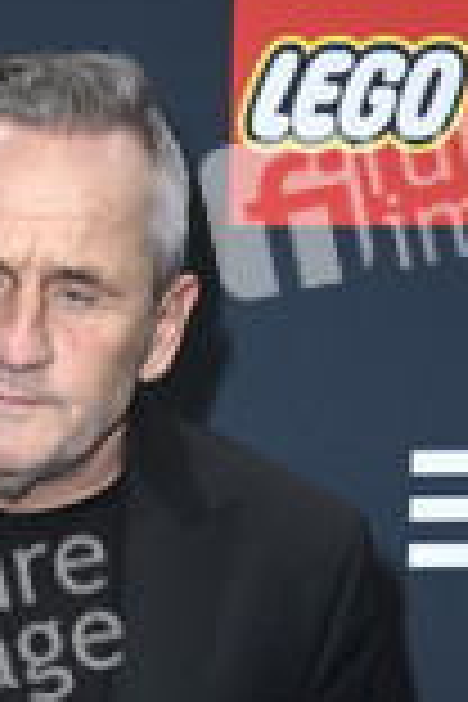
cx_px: 22
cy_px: 868
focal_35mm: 167
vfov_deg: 12.0
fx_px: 3256
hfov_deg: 8.2
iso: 320
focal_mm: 65
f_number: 5.6
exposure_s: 1/250
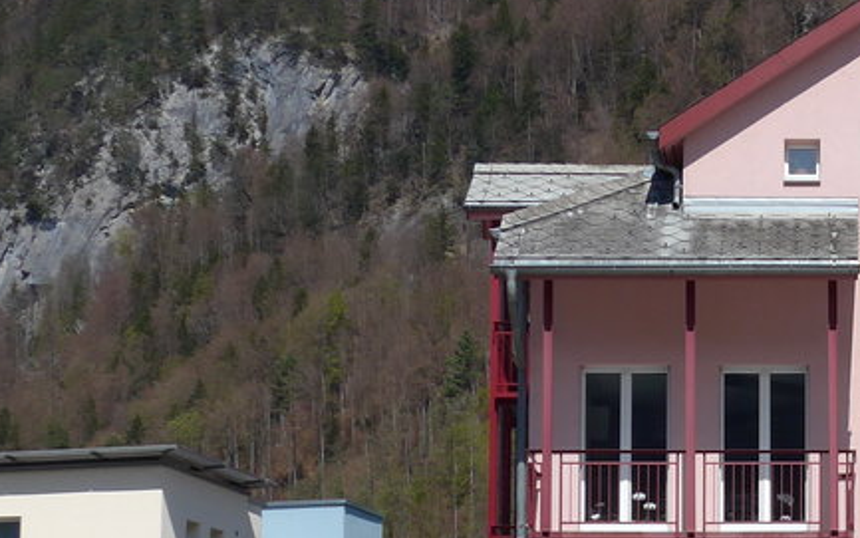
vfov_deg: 9.6
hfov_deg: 15.0
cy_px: 625
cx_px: 1001
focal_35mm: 135
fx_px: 3165
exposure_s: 1/2000
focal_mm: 9.5
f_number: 3.2
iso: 80
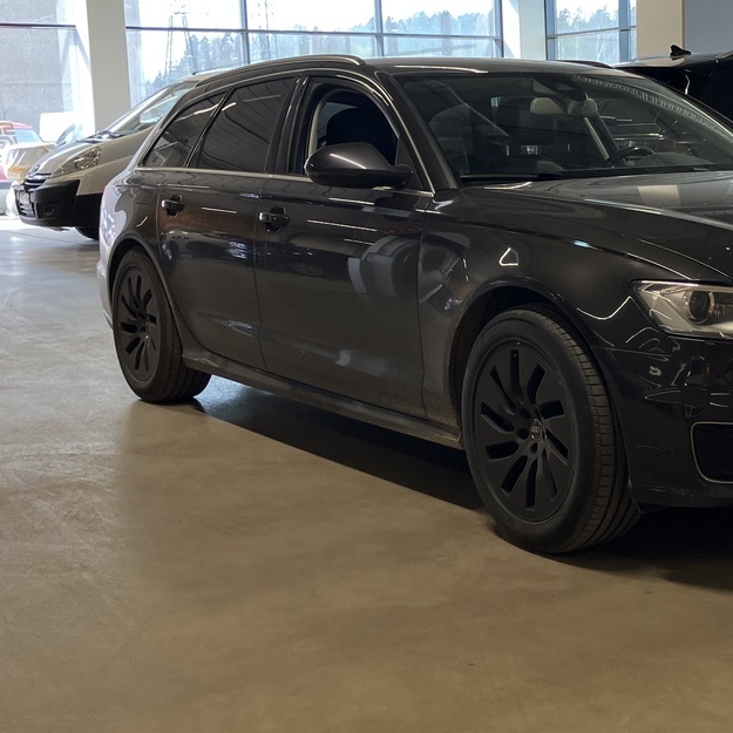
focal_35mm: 57
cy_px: 330
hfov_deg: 29.2
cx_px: 615
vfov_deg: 30.0
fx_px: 1366
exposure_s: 1/112
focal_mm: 3.99
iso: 50
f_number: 1.8
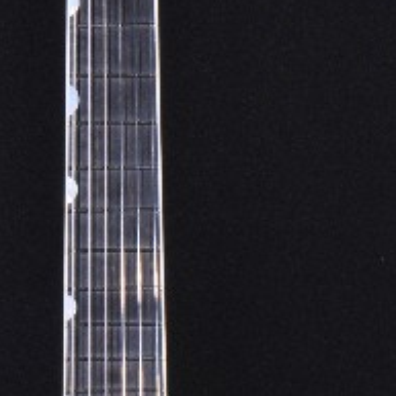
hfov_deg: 5.5
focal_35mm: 316
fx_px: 4090
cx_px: 58
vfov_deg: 5.5
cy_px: 367
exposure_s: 1/160
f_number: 11
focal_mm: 50
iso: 400
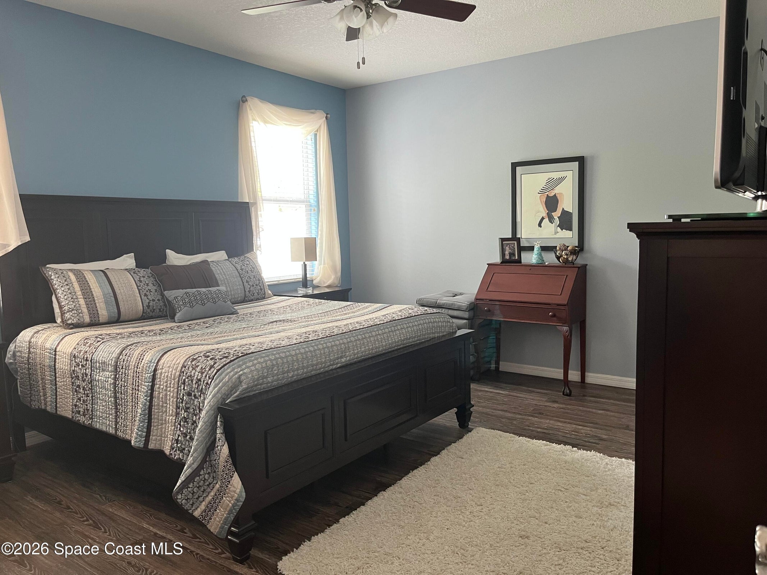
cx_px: 384
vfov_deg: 53.1
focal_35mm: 26
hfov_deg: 67.3
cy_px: 288
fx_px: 576
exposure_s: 1/60
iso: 200
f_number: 1.6
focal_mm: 5.1
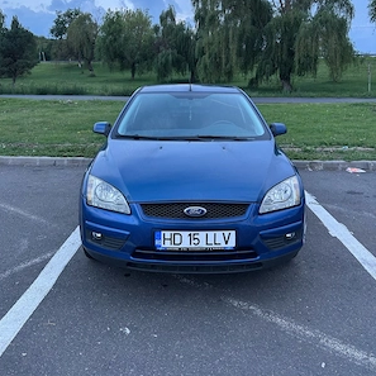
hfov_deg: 52.5
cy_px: 138
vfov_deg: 51.9
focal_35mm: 31
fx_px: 381
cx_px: 187
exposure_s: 1/106
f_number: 1.5
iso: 125
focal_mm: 5.7
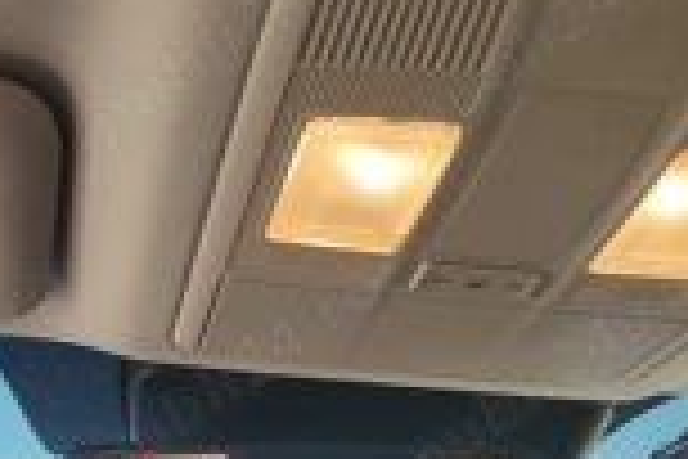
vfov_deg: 15.2
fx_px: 1510
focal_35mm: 79
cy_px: 796
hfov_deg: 25.0
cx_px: 76
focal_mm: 4.75
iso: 100
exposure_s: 1/109
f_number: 1.8
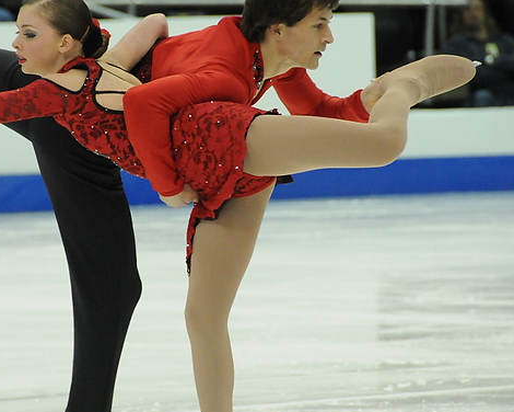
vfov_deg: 3.2
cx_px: 165
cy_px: 167
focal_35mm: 479
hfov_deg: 4.0
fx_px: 7287
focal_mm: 200
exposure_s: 1/640
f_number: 5.6
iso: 3200
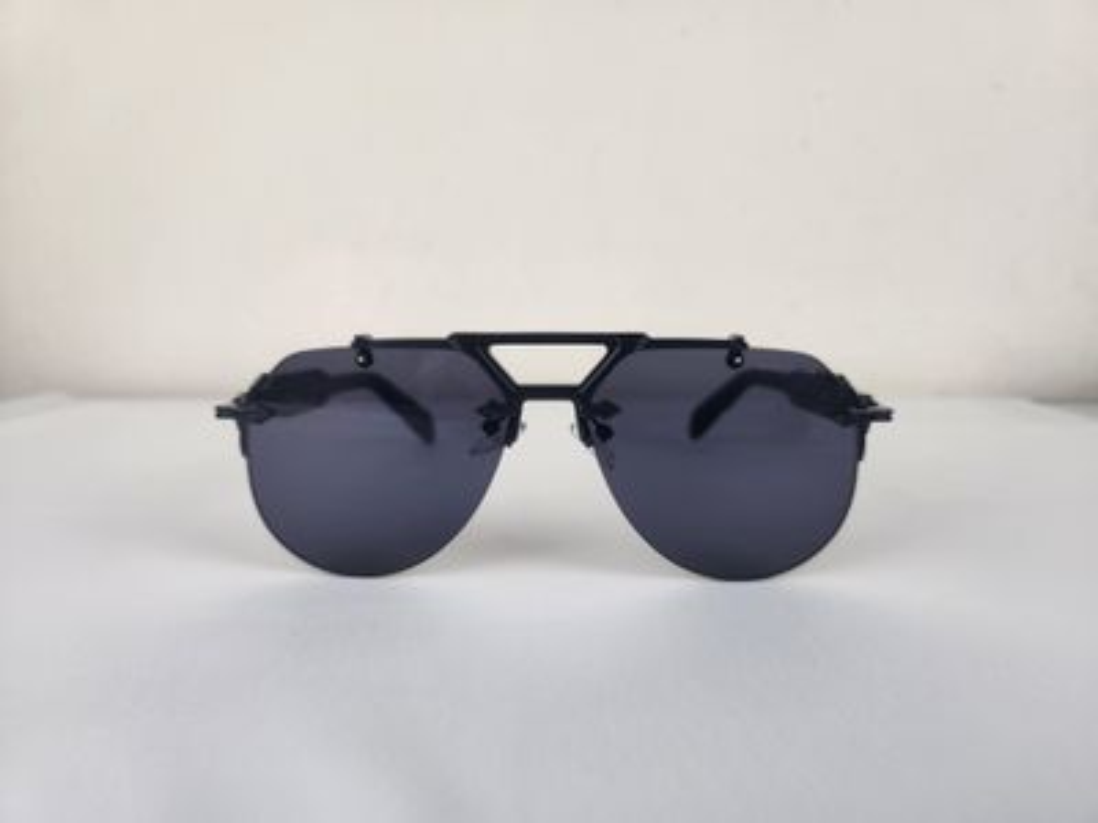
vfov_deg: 58.9
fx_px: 730
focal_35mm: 23
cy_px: 412
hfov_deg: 73.9
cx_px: 549
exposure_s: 1/180
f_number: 1.8
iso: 50
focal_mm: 5.4
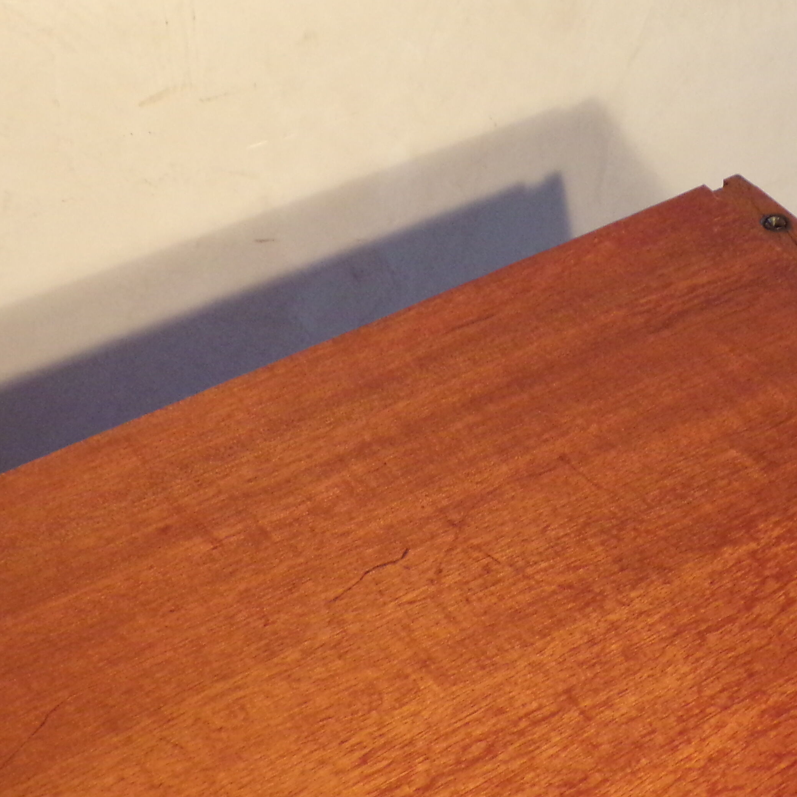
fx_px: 1641
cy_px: 589
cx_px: 677
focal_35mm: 63
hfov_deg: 26.6
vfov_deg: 27.0
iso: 374
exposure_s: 1/17
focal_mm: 5.8
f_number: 3.2
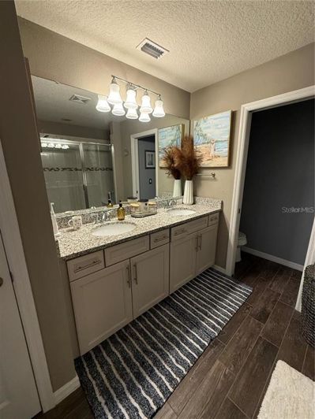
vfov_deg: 102.1
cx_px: 158
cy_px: 210
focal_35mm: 14
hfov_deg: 85.7
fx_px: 170
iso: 320
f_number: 2.2
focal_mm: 2.22
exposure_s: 1/120
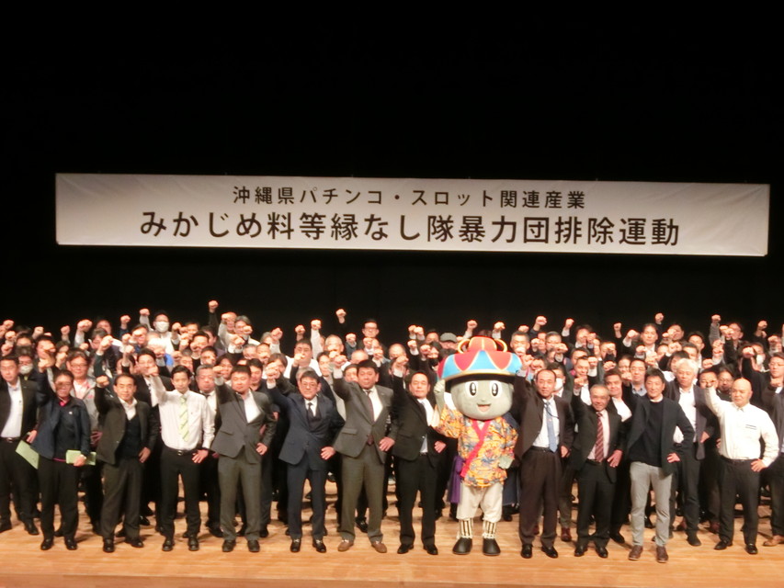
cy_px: 294
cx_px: 392
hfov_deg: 30.7
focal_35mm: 63
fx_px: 1427
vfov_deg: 23.3
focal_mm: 11.17
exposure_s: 1/50
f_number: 4.6
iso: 800
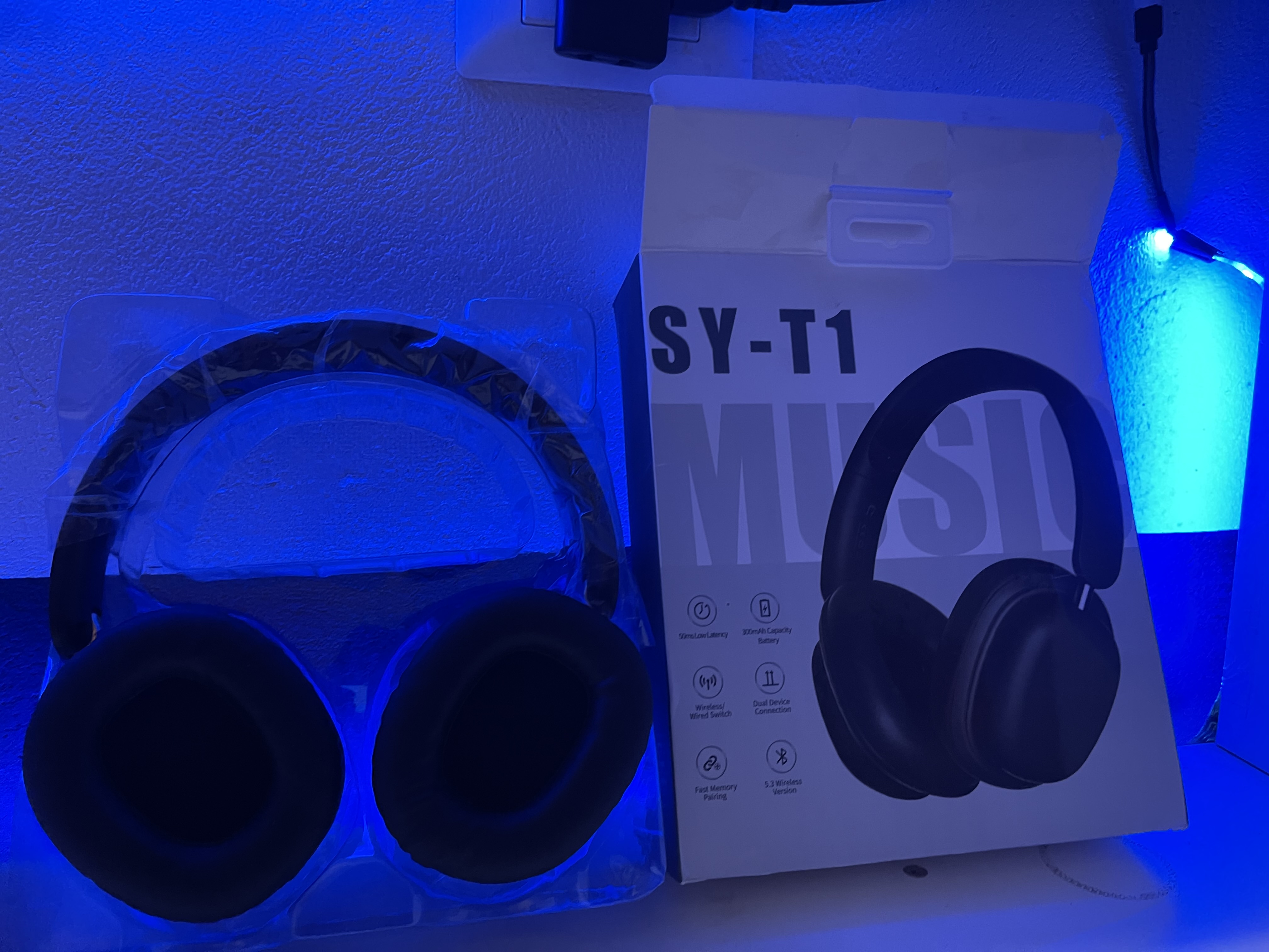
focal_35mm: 25
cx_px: 634
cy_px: 476
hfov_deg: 69.4
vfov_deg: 54.9
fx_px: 916
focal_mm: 5.1
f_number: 1.6
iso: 500
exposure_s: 1/29
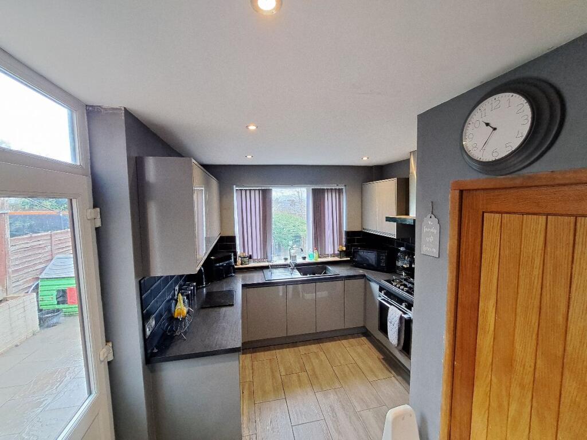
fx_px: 220
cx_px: 294
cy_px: 220
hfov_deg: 106.2
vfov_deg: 89.9
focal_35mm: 13
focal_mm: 1.74
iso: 200
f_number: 2.2
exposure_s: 1/50
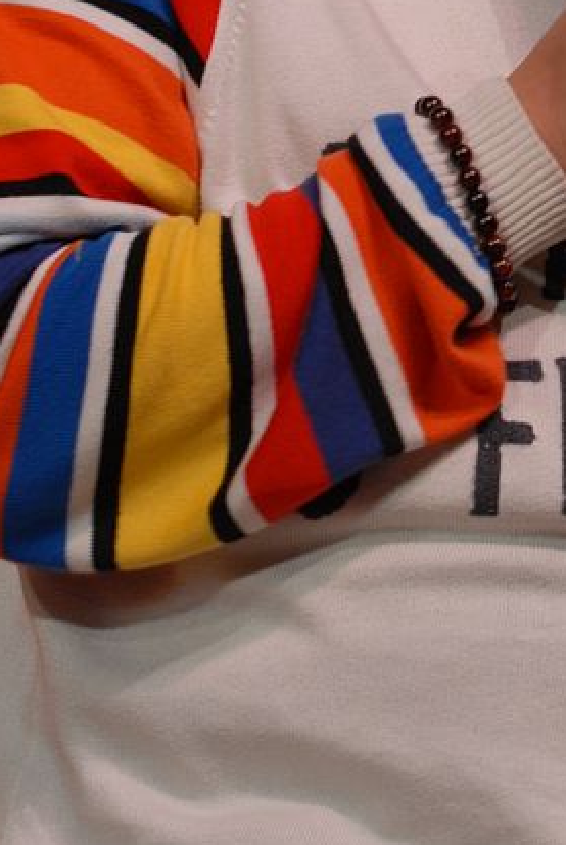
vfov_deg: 4.6
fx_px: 10444
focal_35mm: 444
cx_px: 614
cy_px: 153
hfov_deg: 3.1
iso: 200
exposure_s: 1/125
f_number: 4
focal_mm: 102
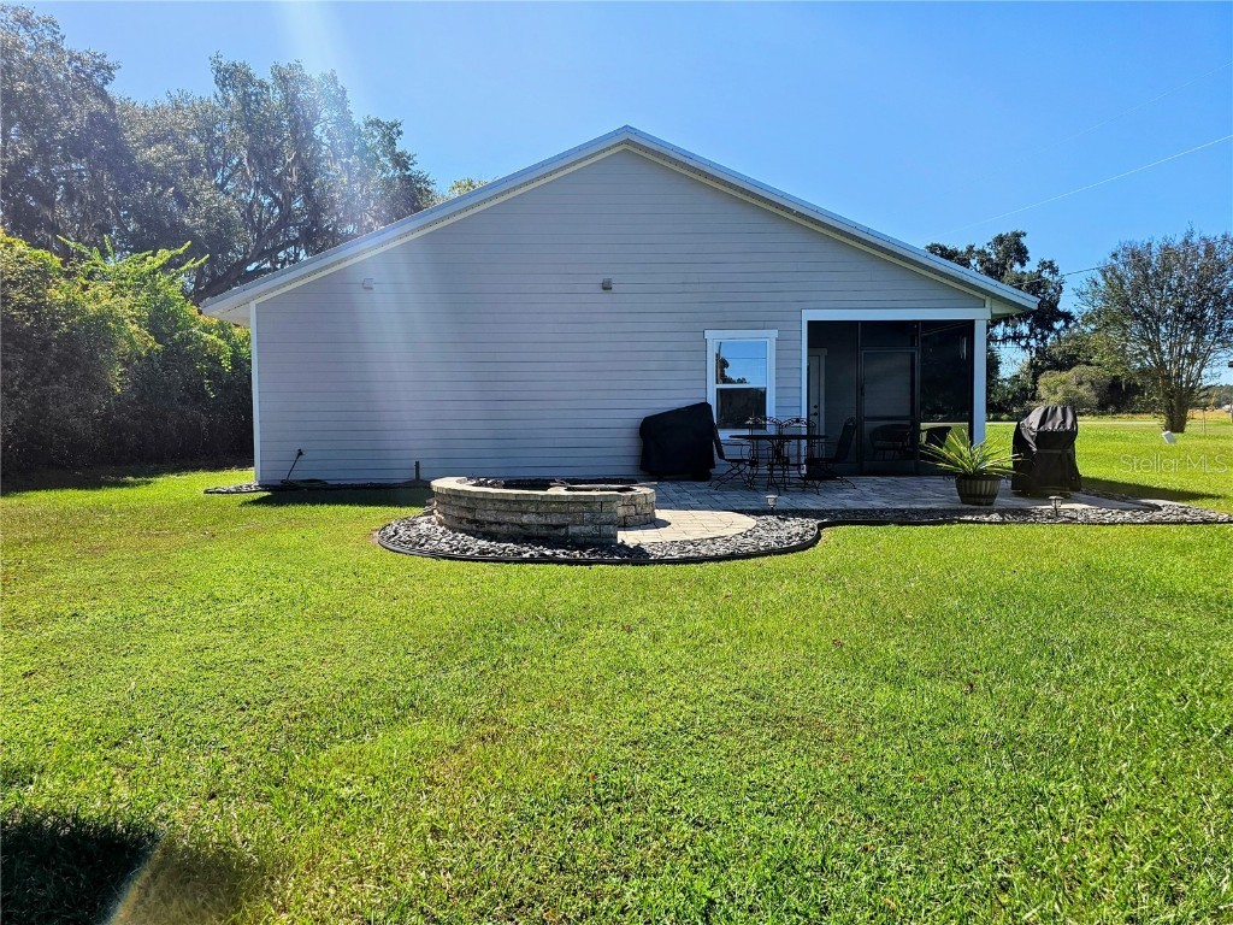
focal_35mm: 23
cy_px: 462
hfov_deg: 73.9
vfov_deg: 58.9
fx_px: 819
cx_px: 616
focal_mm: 6.3
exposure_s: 1/2000
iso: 32
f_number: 1.7
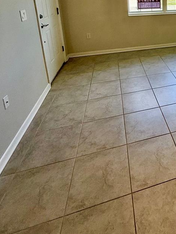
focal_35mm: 27
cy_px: 31
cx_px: 169
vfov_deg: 57.7
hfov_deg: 45.0
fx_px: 183
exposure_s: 1/120
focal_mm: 2.22
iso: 125
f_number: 2.2
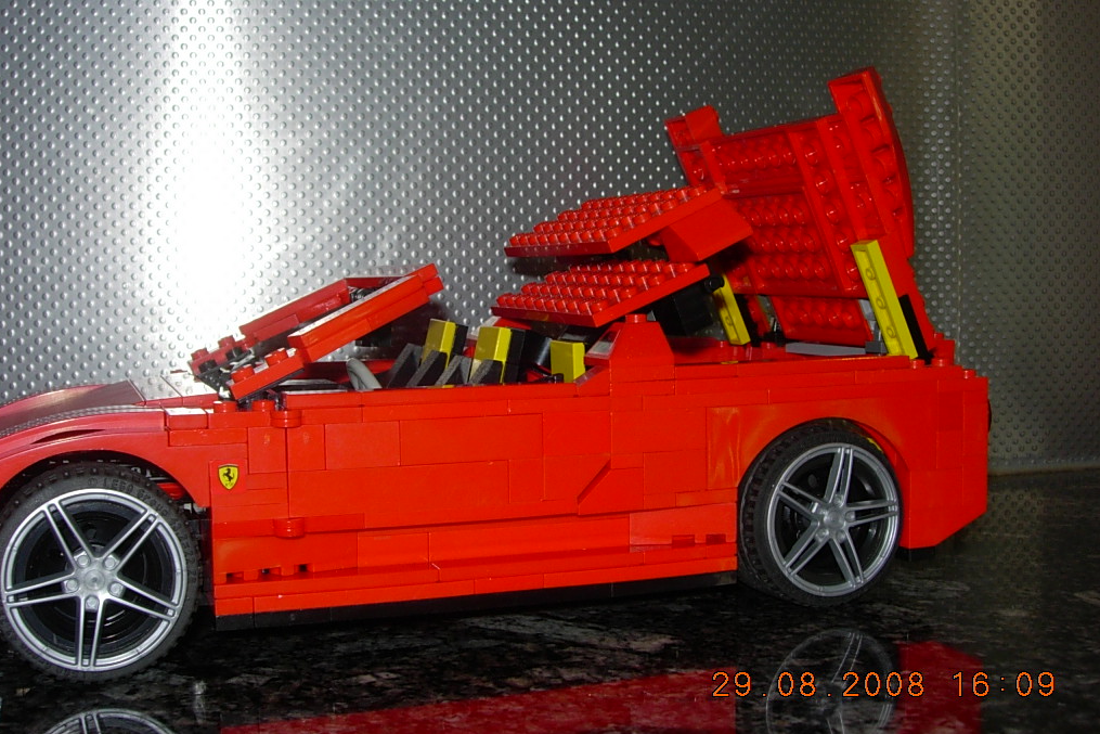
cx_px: 547
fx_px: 1314
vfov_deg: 31.2
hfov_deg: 45.4
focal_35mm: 43
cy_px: 356
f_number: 4.9
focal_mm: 8.5
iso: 79
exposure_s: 1/64
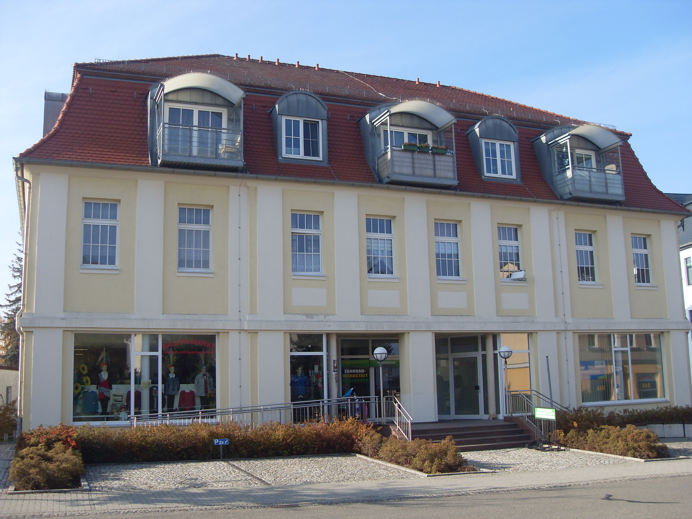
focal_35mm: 37
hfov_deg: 50.1
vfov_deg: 38.7
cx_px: 346
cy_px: 260
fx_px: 740
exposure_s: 1/125
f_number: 7
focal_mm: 6.3
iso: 80
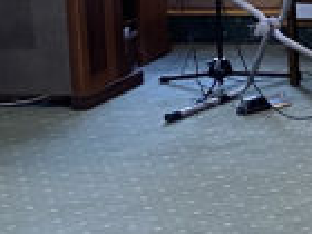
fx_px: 1640
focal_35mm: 182
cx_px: 965
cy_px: -41
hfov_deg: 8.8
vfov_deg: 8.1
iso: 125
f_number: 1.8
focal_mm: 4.25
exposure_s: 1/50
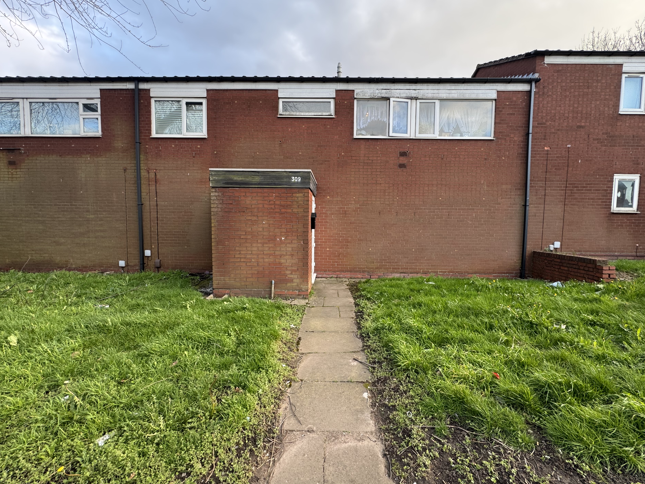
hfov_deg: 98.2
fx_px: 279
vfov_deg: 81.7
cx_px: 326
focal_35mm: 15
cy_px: 238
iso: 64
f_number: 2.2
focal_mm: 2.22
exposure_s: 1/99
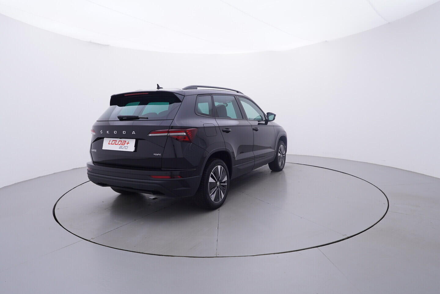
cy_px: 147
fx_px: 275
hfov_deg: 77.3
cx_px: 220
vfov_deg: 56.2
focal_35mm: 22
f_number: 5
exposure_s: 1/80
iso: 200
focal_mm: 15
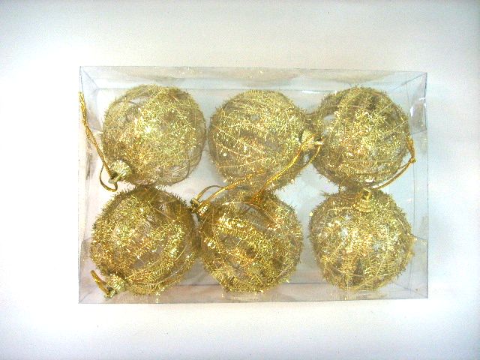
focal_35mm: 39
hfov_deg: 47.9
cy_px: 180
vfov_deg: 36.8
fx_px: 541
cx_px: 240
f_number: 3.5
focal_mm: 6.6
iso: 150
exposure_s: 1/15
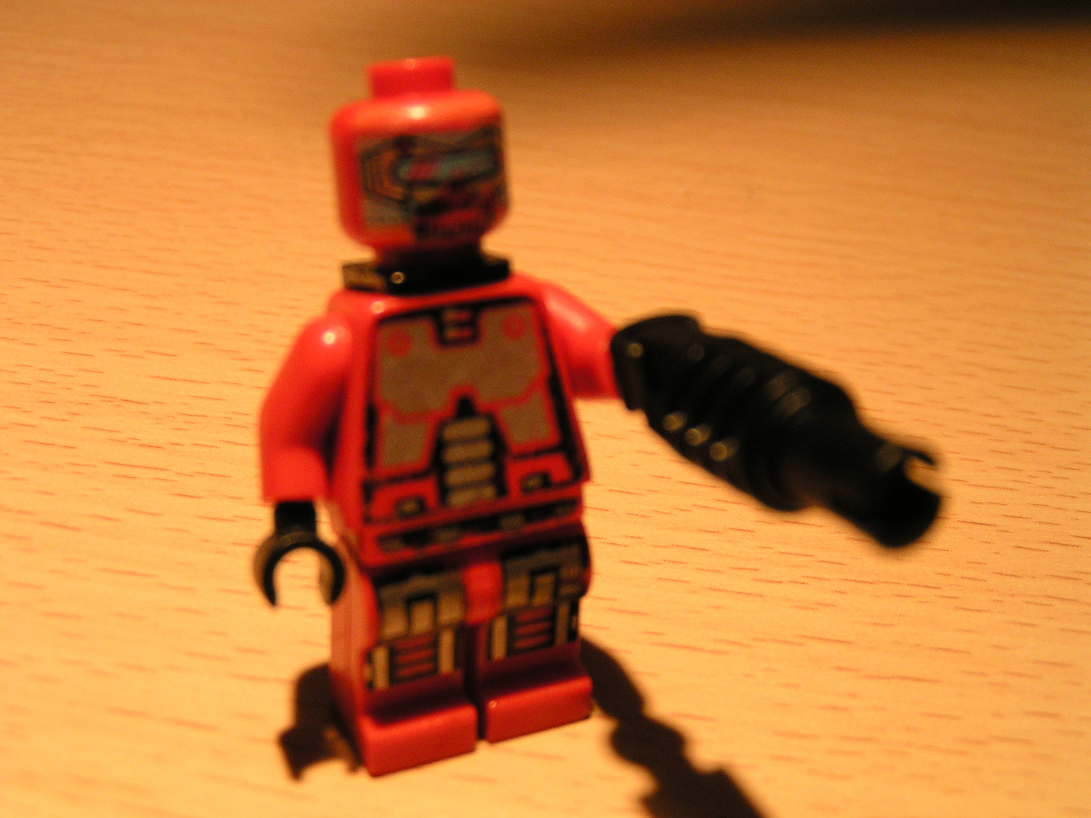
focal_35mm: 47
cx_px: 546
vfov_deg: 30.9
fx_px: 1481
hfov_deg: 40.4
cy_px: 409
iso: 100
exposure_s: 1/50
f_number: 2.8
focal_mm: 7.3
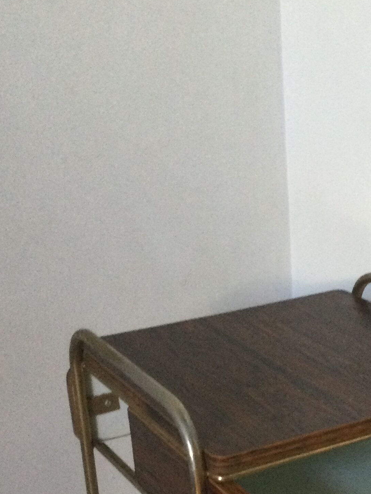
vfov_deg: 26.9
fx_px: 1000
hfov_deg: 20.7
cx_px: 319
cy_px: 433
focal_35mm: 70
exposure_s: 1/33
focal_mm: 3.3
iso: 160
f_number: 2.4
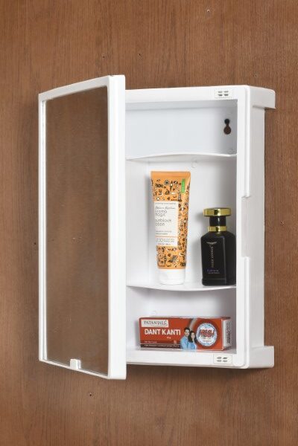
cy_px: 223
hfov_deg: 10.8
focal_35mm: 127
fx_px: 1577
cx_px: 149
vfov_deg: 16.1
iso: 200
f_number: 16
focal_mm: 85
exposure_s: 1/50
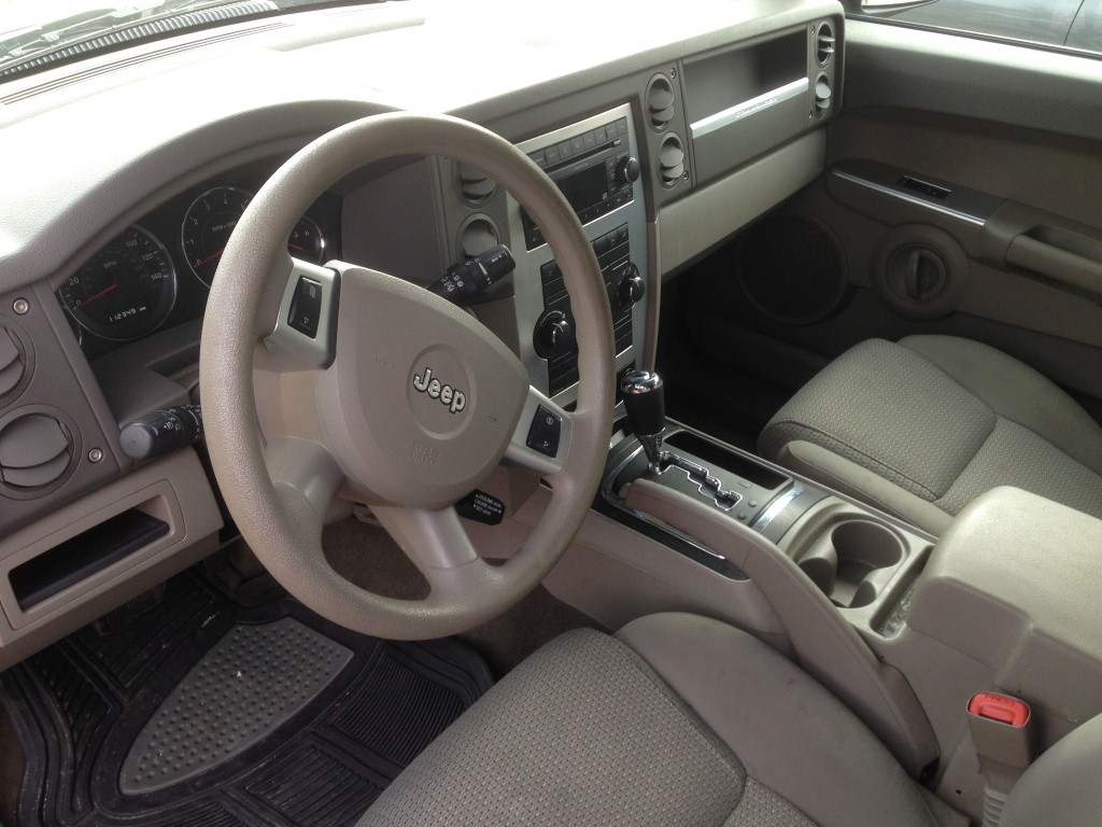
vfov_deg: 42.9
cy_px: 414
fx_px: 1051
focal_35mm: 33
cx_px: 551
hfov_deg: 55.4
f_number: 2.4
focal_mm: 4.13
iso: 50
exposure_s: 1/60
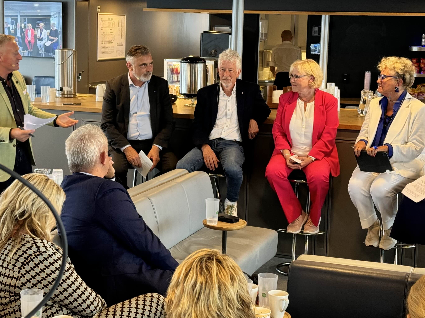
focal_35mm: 71
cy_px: 126
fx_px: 872
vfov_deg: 20.7
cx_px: 192
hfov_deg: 27.4
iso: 160
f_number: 1.78
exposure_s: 1/50
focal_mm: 6.76
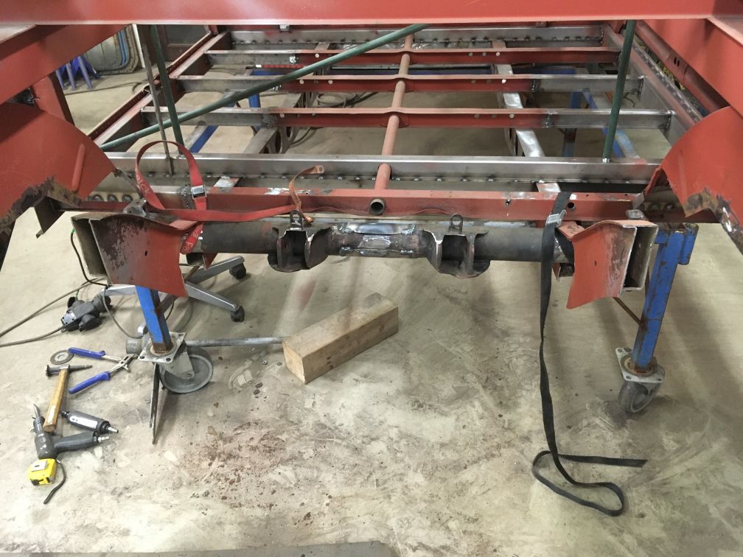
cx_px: 372
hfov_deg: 61.7
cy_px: 278
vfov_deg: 48.2
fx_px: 622
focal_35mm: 29
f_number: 2.2
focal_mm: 4.15
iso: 200
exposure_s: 1/17
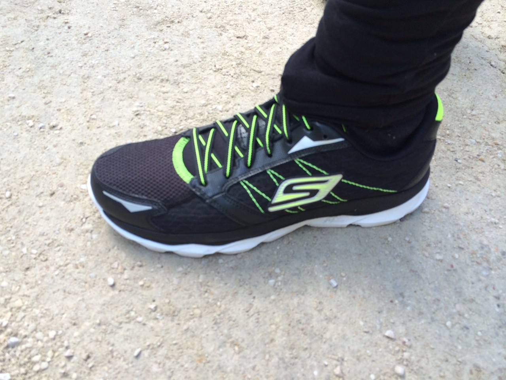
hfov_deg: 60.0
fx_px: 439
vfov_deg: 46.8
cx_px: 253
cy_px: 190
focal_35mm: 30
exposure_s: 1/120
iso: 40
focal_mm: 4.12
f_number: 2.2
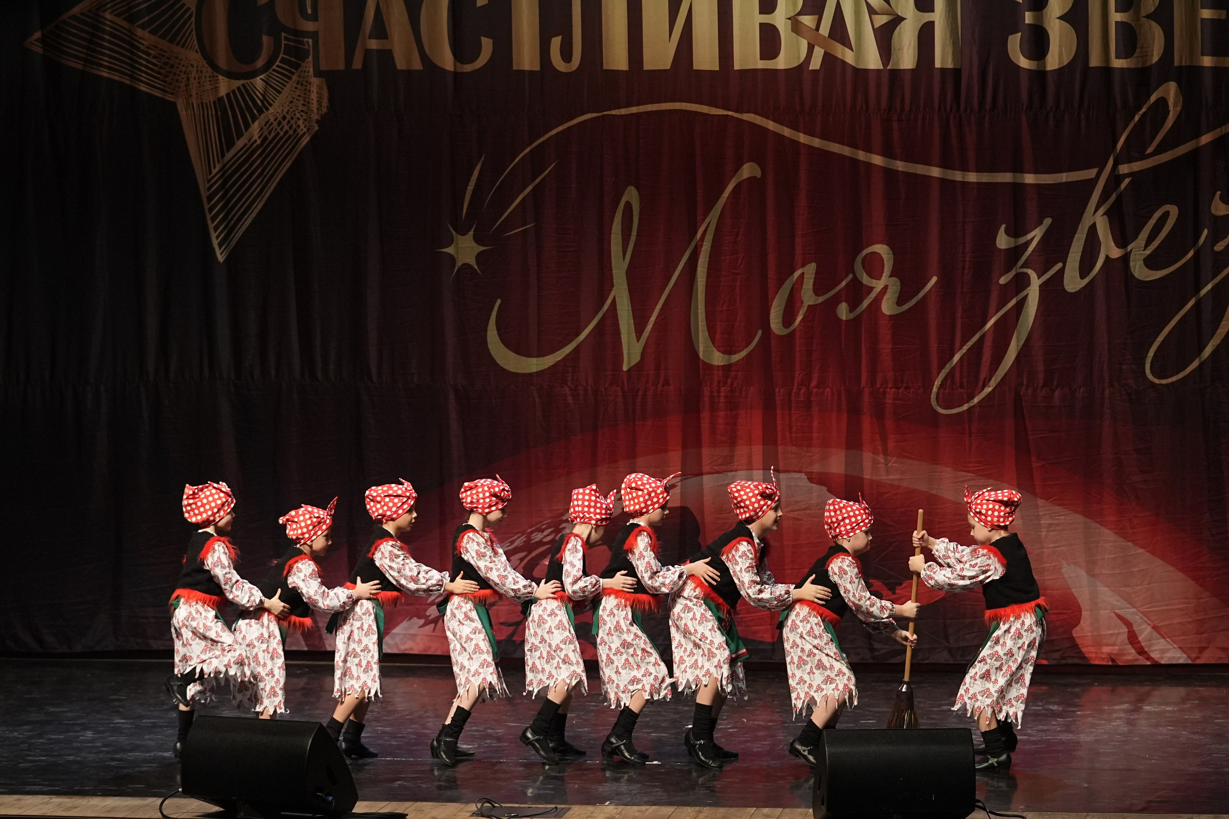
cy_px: 410
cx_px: 614
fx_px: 3789
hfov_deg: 18.4
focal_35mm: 111
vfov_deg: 12.3
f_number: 2.8
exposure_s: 1/400
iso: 2500
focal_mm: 74
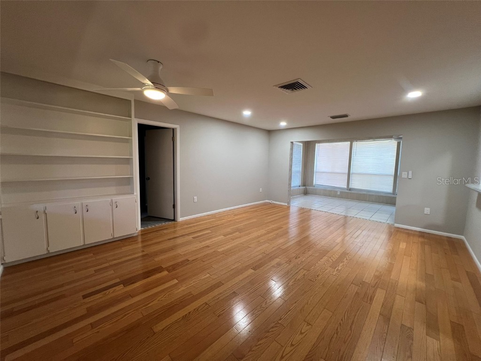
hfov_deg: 106.2
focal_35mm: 13
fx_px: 181
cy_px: 180
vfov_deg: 89.9
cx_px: 240
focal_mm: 1.57
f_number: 1.8
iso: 160
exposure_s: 1/60
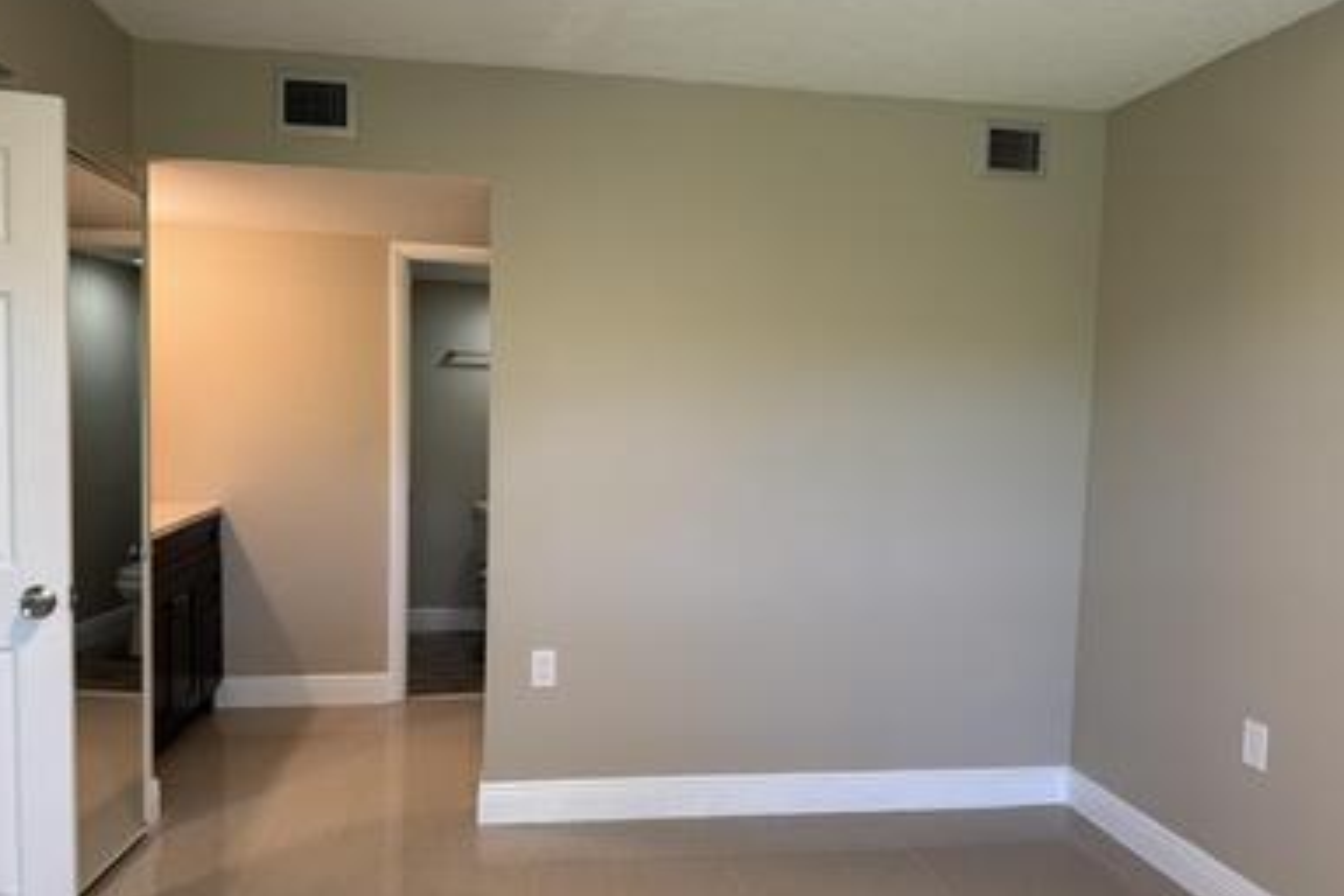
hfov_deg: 69.4
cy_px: 476
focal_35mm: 26
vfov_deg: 49.5
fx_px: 971
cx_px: 654
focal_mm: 6.76
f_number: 1.78
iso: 125
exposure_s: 1/60
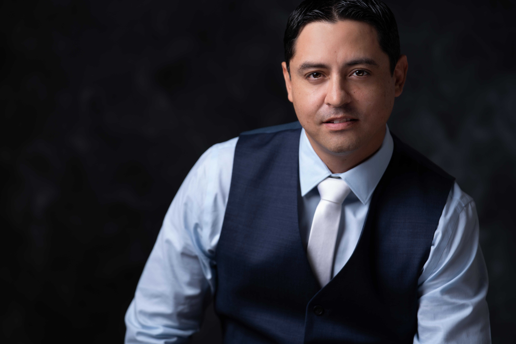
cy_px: 172
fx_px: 1878
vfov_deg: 10.5
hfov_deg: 15.6
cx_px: 258
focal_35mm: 131
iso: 64
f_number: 3.5
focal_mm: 131
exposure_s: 1/250
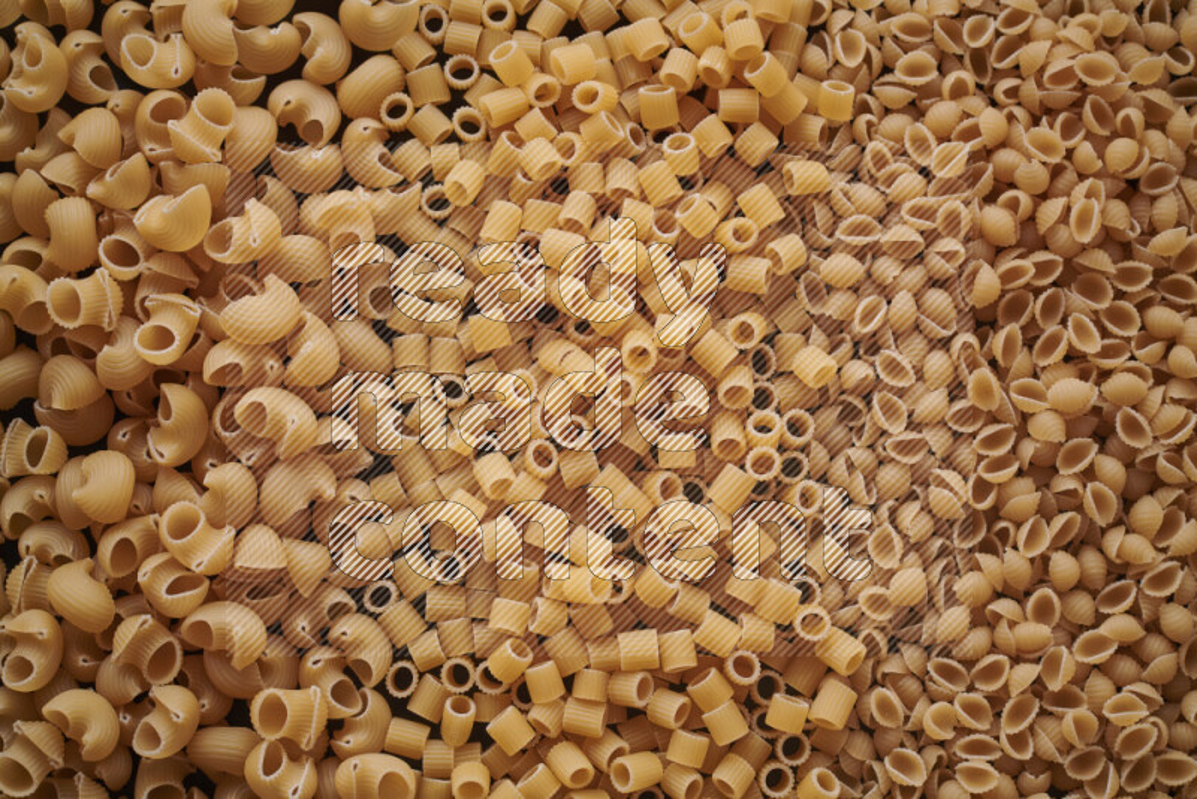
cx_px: 598
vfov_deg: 27.0
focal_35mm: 50
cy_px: 400
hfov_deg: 39.6
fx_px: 1663
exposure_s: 1/100
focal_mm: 50
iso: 160
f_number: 8
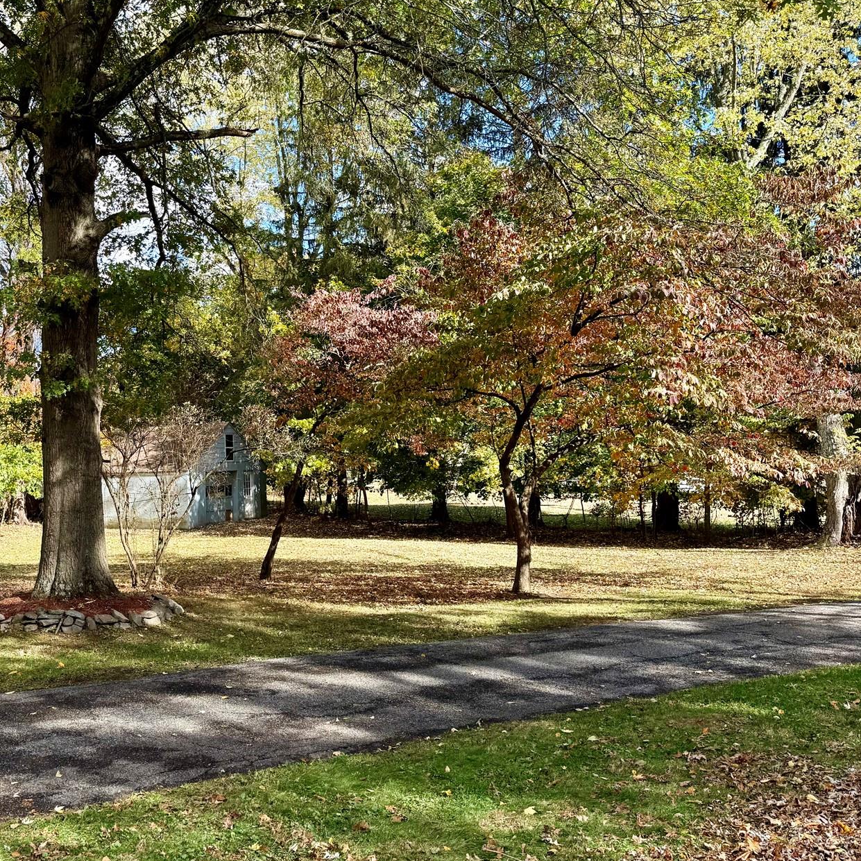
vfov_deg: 47.2
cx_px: 244
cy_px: 414
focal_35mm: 35
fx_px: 985
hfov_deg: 46.0
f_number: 1.78
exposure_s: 1/1174
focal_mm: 6.76
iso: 100
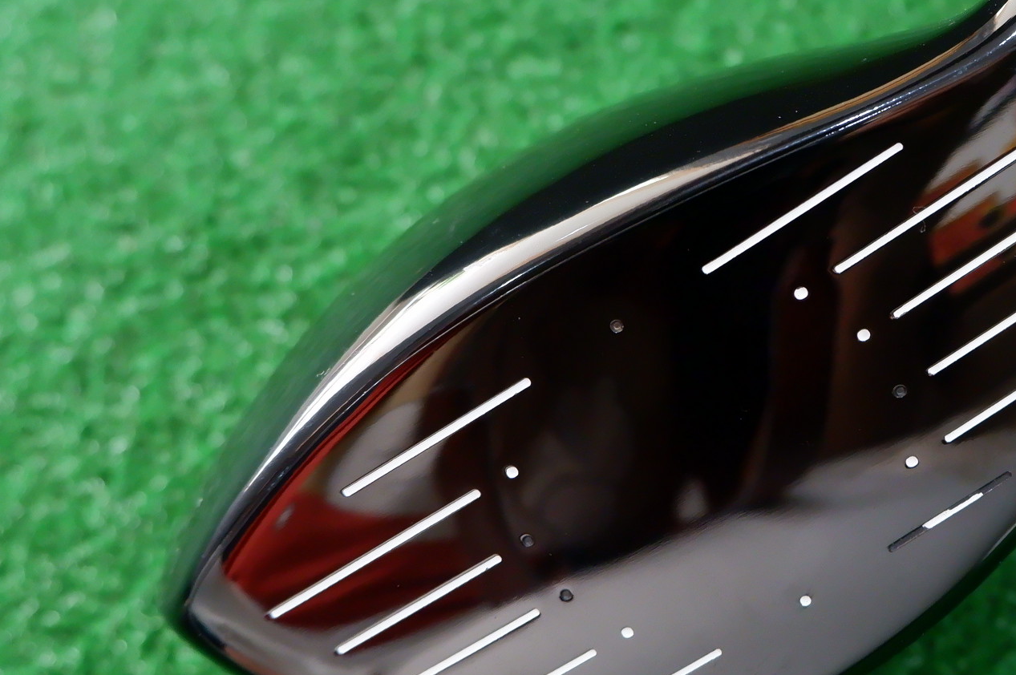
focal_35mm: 57
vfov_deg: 23.7
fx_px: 1607
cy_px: 281
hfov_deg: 34.6
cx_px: 712
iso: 2000
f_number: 4
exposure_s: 1/34
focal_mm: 16.6
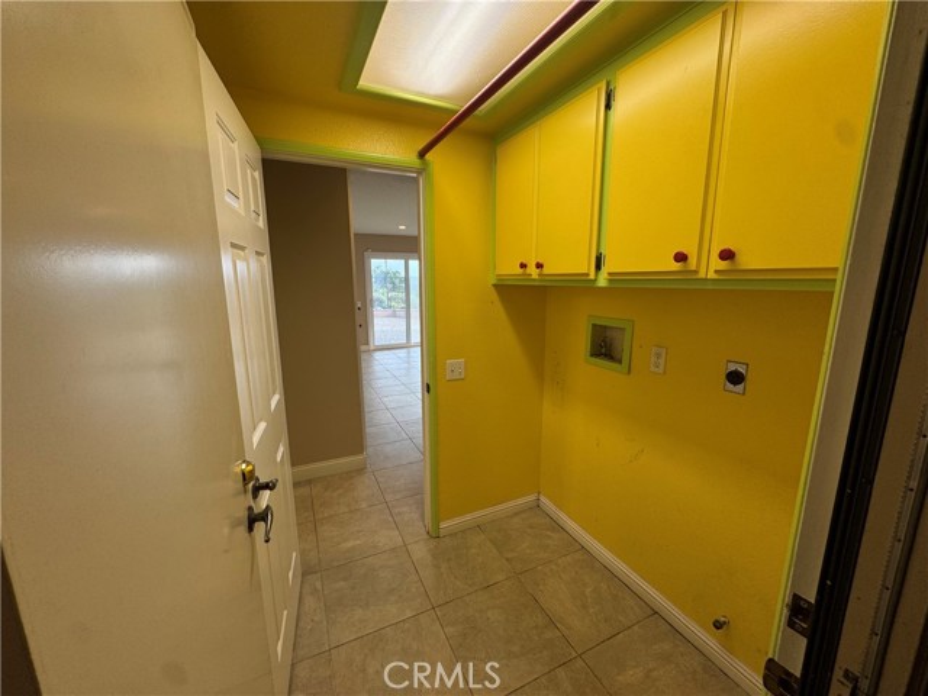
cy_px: 348
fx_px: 375
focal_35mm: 14
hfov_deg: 102.1
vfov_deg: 85.7
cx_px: 464
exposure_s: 1/120
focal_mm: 2.22
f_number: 2.2
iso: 80
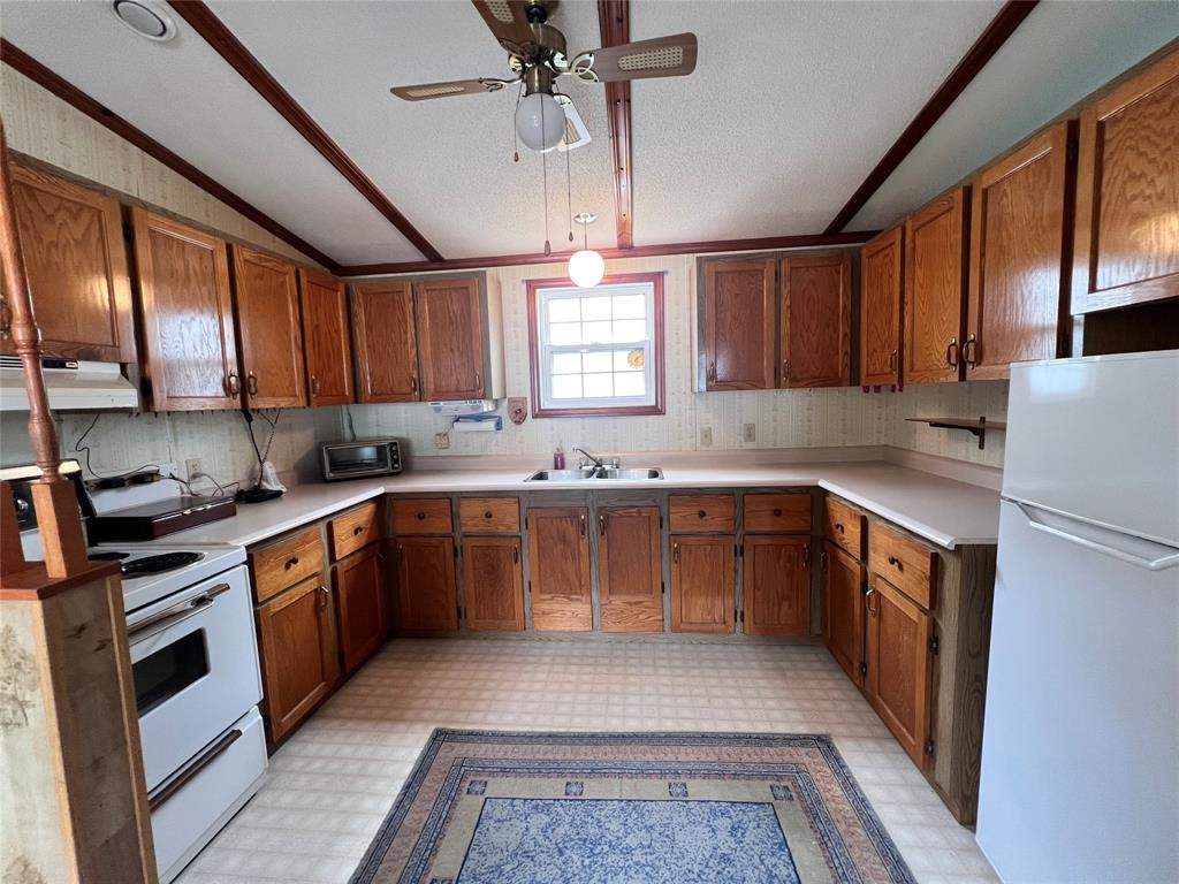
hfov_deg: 106.2
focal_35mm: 13
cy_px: 442
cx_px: 590
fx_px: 443
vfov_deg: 89.9
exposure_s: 1/120
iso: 200
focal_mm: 1.57
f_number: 1.8
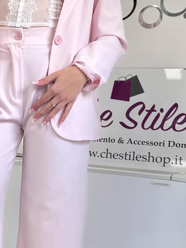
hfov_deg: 22.7
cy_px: 125
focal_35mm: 64
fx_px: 459
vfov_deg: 30.3
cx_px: 44
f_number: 1.78
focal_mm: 6.76
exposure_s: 1/125
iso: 50
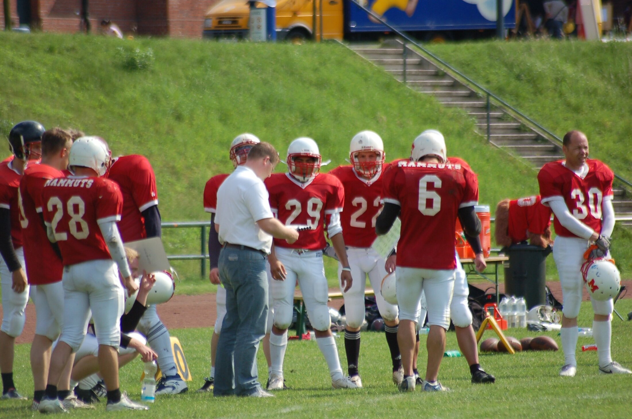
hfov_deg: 4.6
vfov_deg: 3.0
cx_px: 316
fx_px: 7885
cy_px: 210
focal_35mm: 450
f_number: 5.6
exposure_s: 1/1000
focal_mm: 300
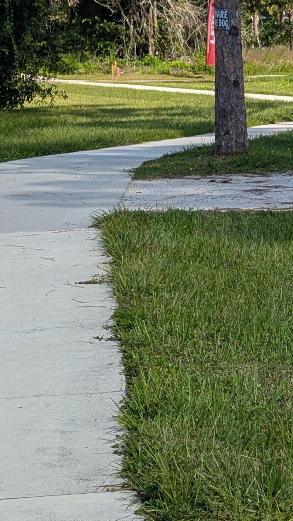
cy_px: 210
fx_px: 1505
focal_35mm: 109
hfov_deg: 10.7
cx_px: 464
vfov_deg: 19.6
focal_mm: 6.9
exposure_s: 1/1072
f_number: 1.68
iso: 18
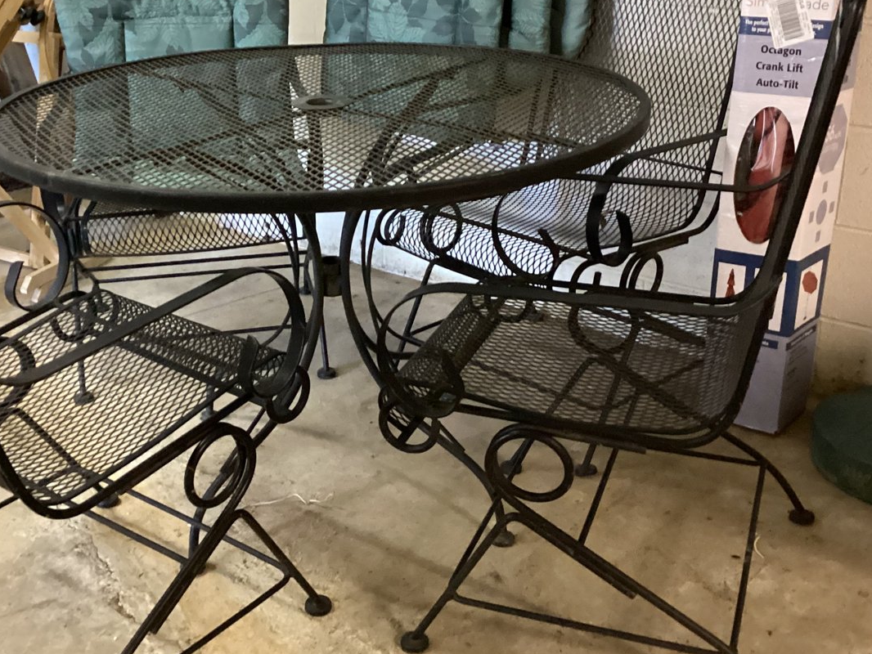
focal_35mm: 44
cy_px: 323
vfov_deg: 32.9
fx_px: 1109
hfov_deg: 42.9
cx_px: 406
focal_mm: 3.3
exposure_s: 1/25
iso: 640
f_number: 2.4
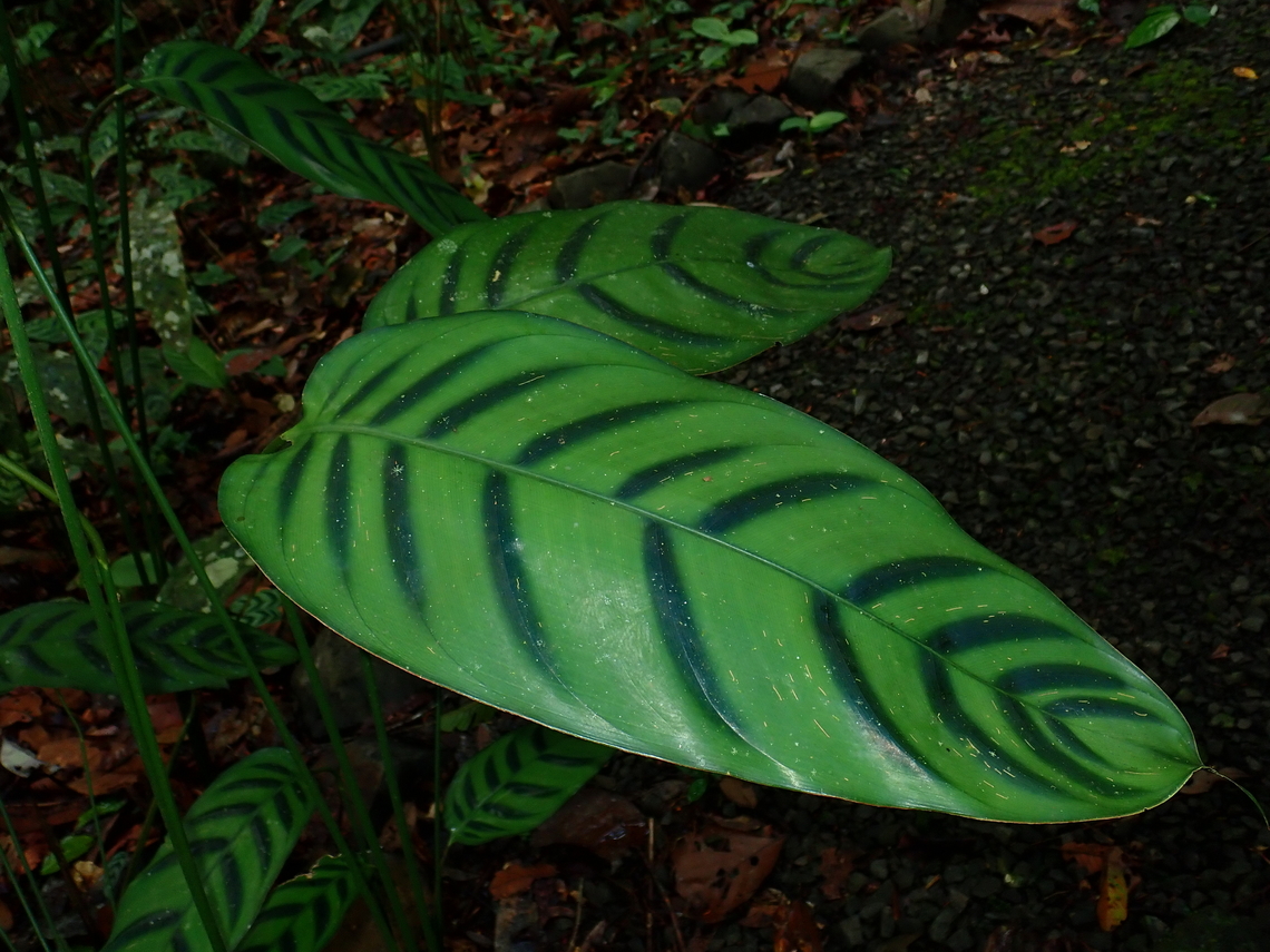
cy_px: 476
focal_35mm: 32
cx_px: 635
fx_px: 1174
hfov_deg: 56.8
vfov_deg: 44.2
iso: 200
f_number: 3.2
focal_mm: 5.87
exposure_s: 1/60
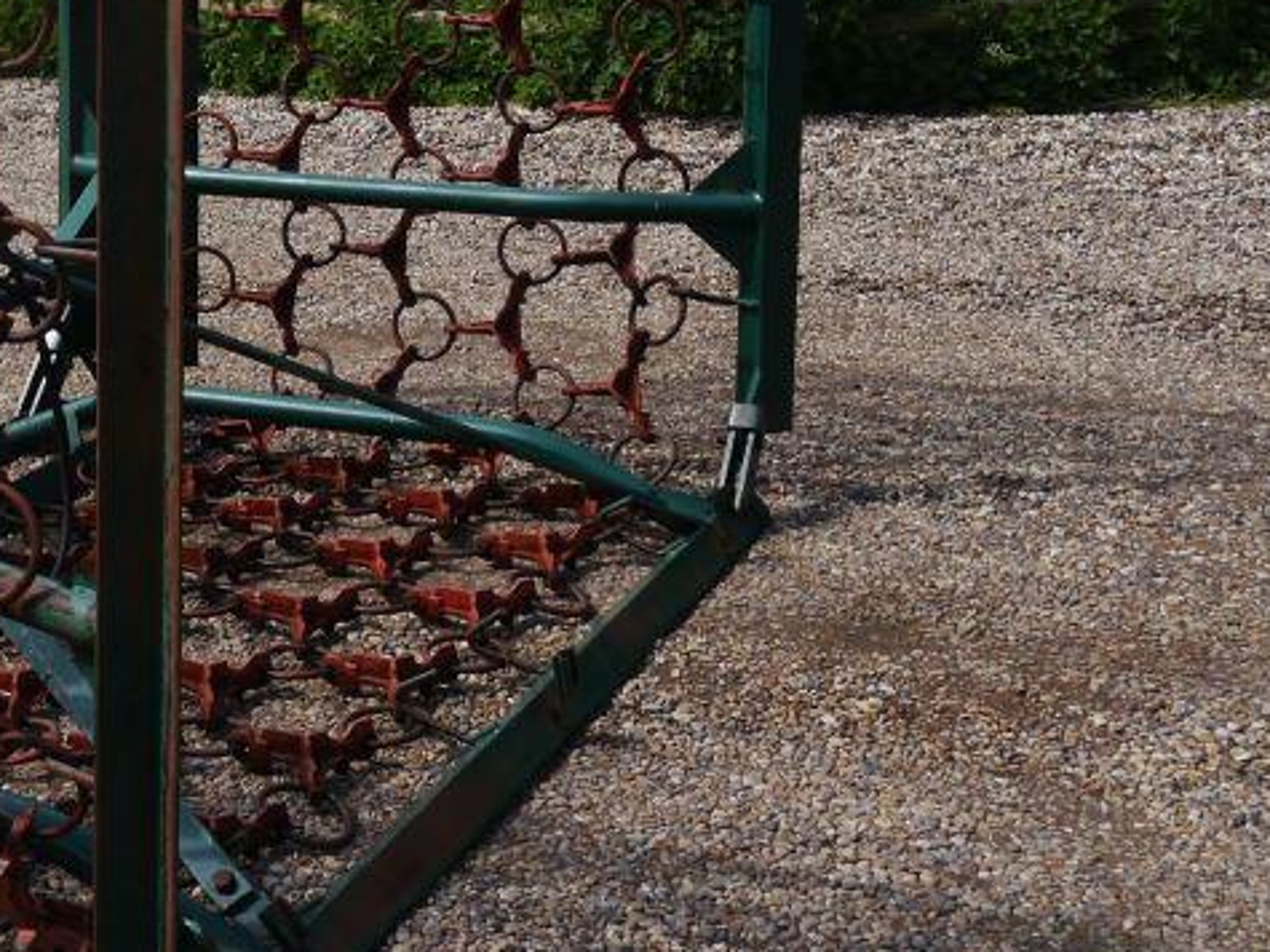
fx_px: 2531
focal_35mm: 69
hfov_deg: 26.7
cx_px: 11
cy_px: 131
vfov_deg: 20.9
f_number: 7.1
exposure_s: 1/400
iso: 160
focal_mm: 16
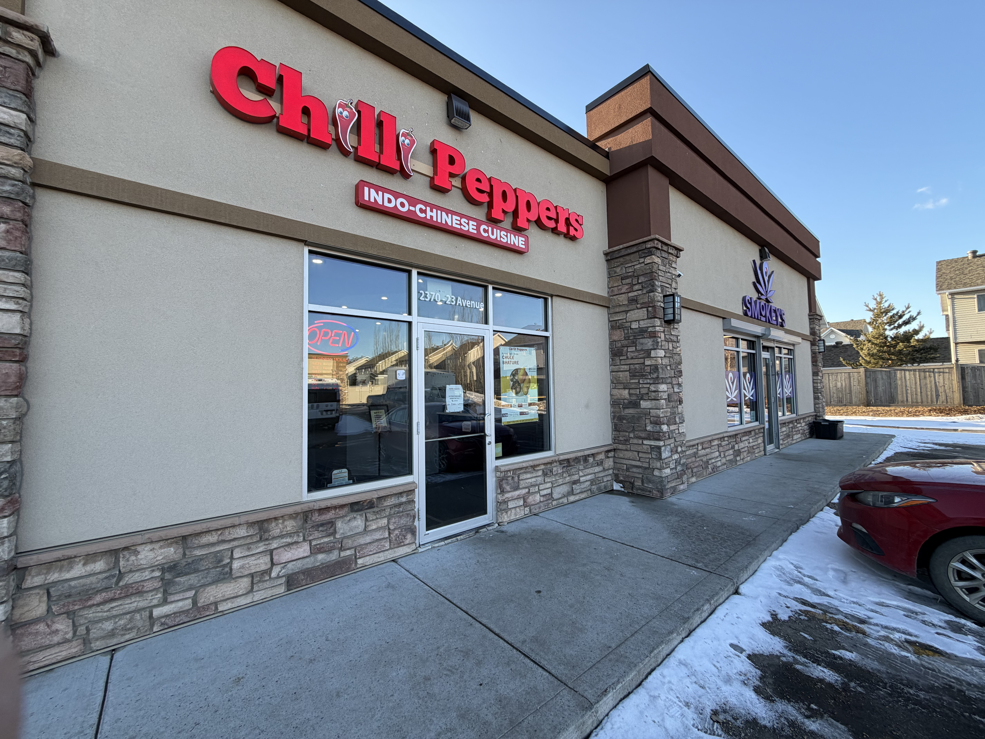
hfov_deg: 102.1
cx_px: 492
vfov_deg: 85.7
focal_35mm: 14
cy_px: 370
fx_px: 398
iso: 50
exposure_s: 1/282
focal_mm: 2.22
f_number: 2.2
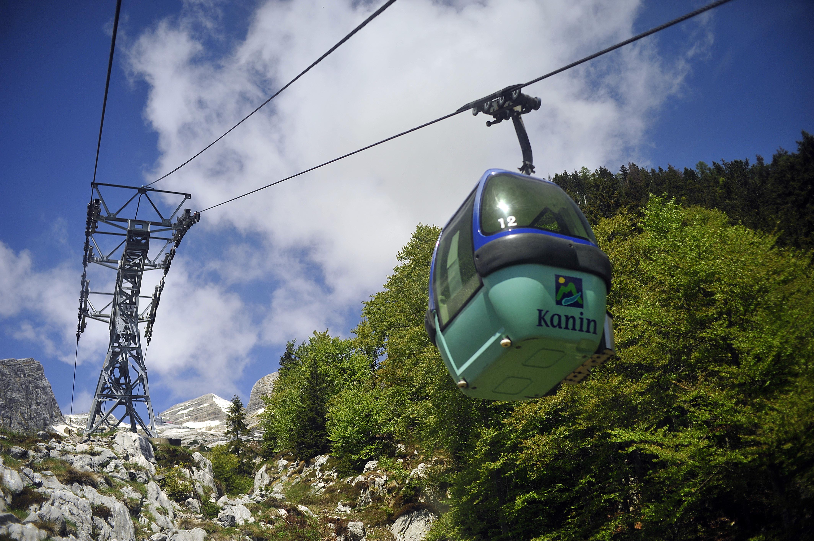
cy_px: 270
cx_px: 407
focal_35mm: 50
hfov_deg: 39.6
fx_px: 1130
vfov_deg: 27.0
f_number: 2.8
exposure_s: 1/6400
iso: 200
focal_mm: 50
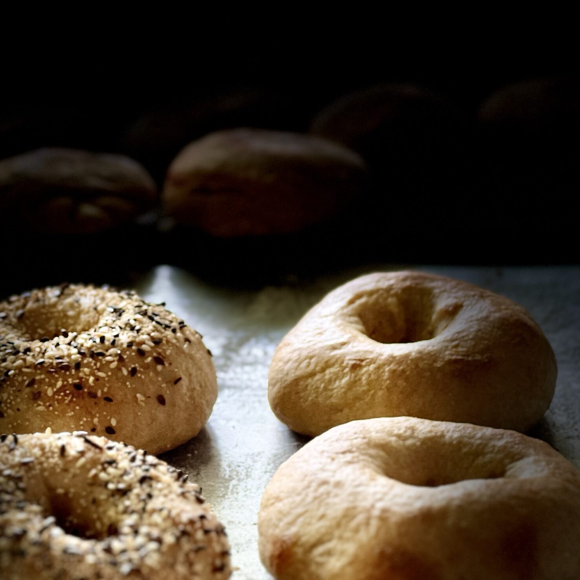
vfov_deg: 14.7
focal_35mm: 118
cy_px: 439
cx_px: 223
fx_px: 2237
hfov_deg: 14.8
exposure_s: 1/121
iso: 125
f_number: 2.8
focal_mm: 9
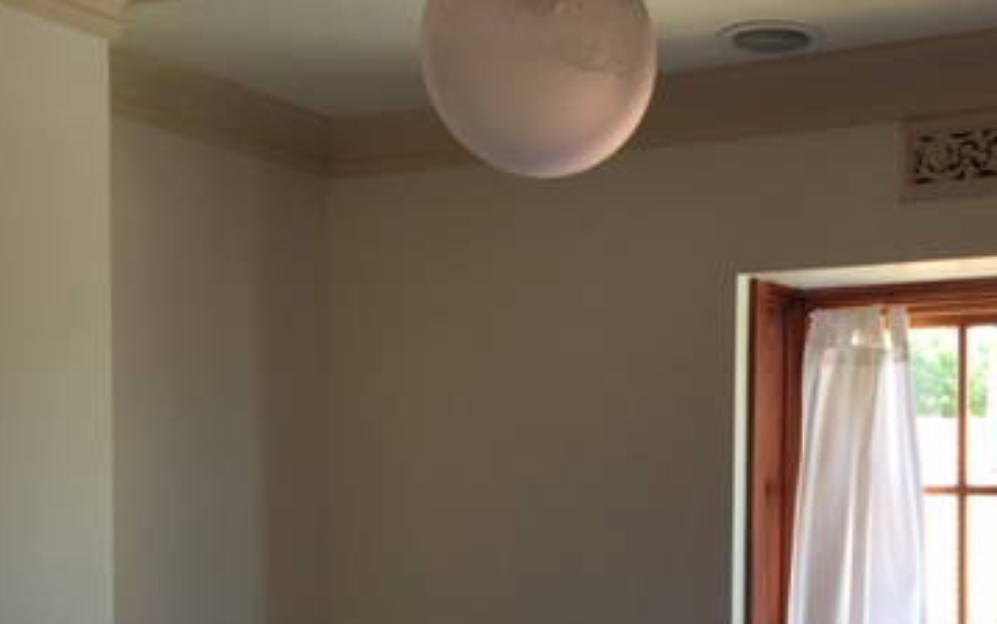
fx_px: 1495
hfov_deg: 36.1
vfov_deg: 22.7
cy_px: 618
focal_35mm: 55
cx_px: 738
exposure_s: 1/100
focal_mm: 4.15
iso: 40
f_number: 2.2
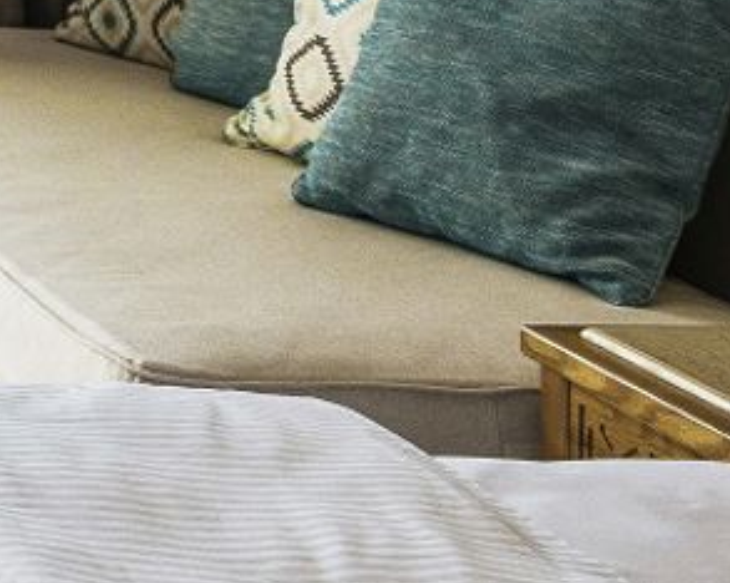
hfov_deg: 12.2
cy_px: -583
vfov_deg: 11.3
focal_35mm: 123
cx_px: -1060
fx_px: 2656
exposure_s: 1/160
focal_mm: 24
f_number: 6.3
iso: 125
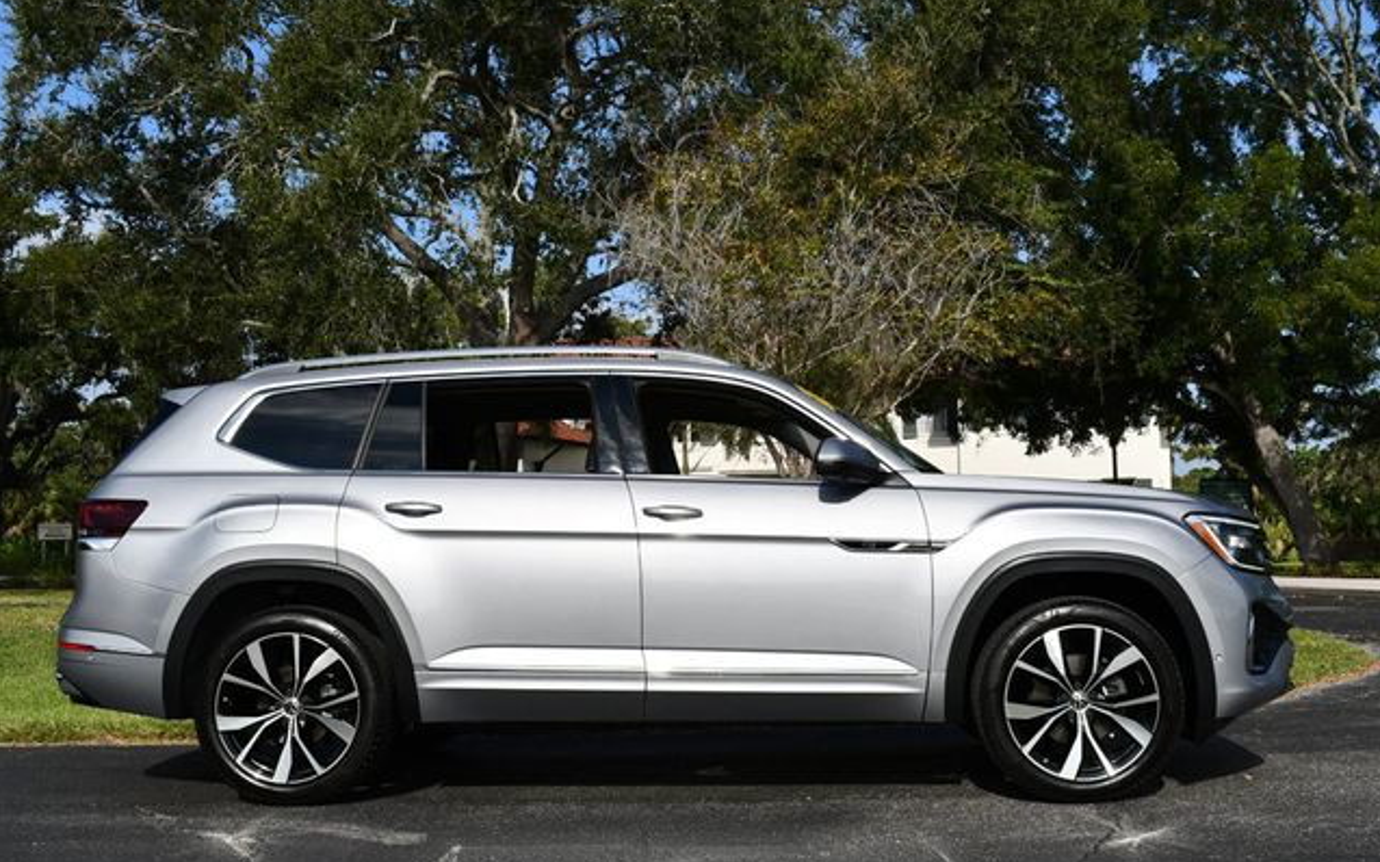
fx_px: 1542
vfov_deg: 31.2
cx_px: 689
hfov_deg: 48.2
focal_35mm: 41
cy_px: 418
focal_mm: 20
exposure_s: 1/320
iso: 100
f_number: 9
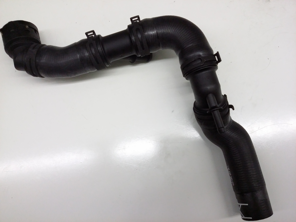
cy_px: 111
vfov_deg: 44.2
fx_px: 274
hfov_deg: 56.8
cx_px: 148
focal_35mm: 32
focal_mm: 3.4
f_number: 2.4
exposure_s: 1/17
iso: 160
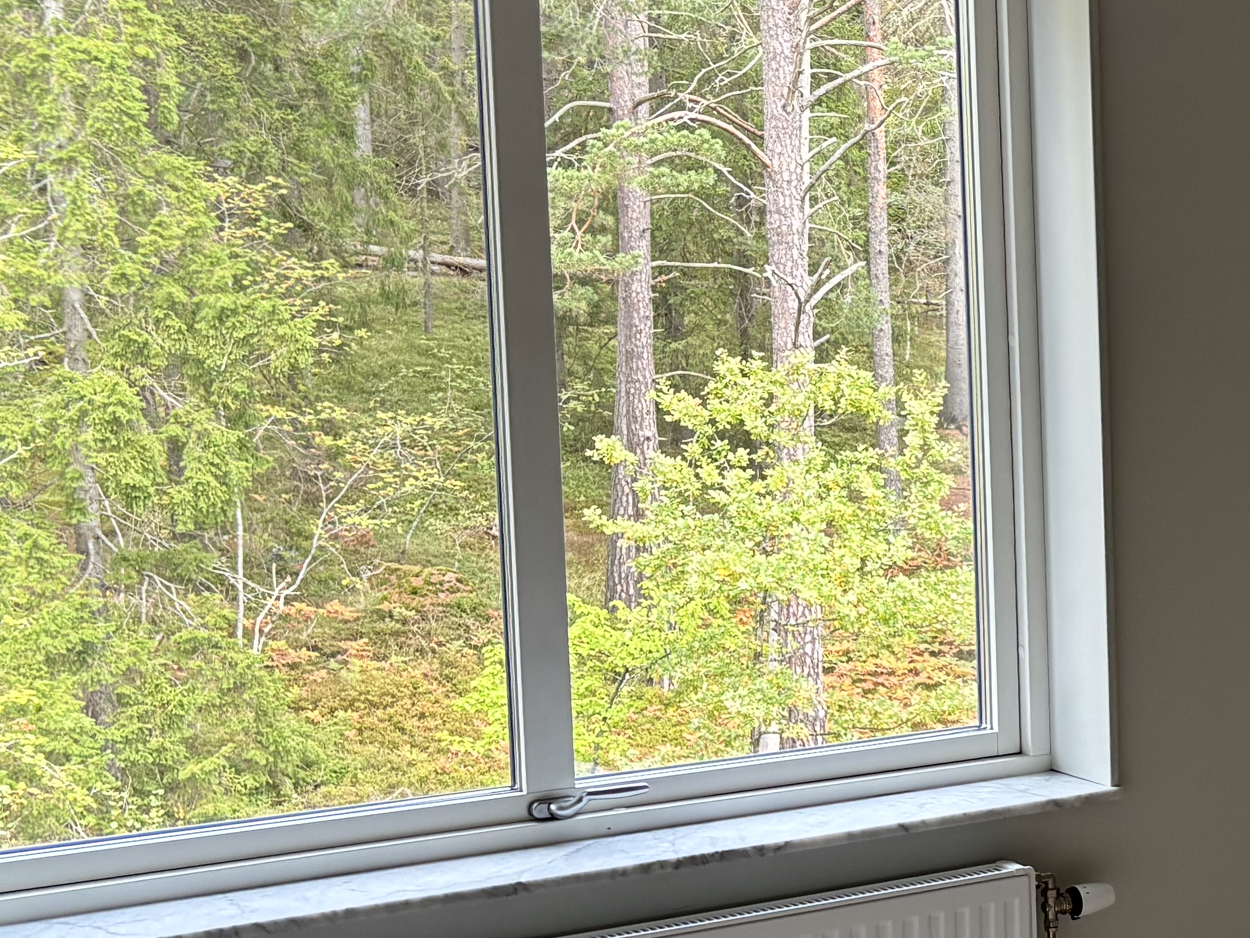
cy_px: 538
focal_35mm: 68
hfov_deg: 26.0
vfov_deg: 21.6
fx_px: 2456
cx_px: 1442
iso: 125
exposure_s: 1/105
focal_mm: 5.96
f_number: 1.6
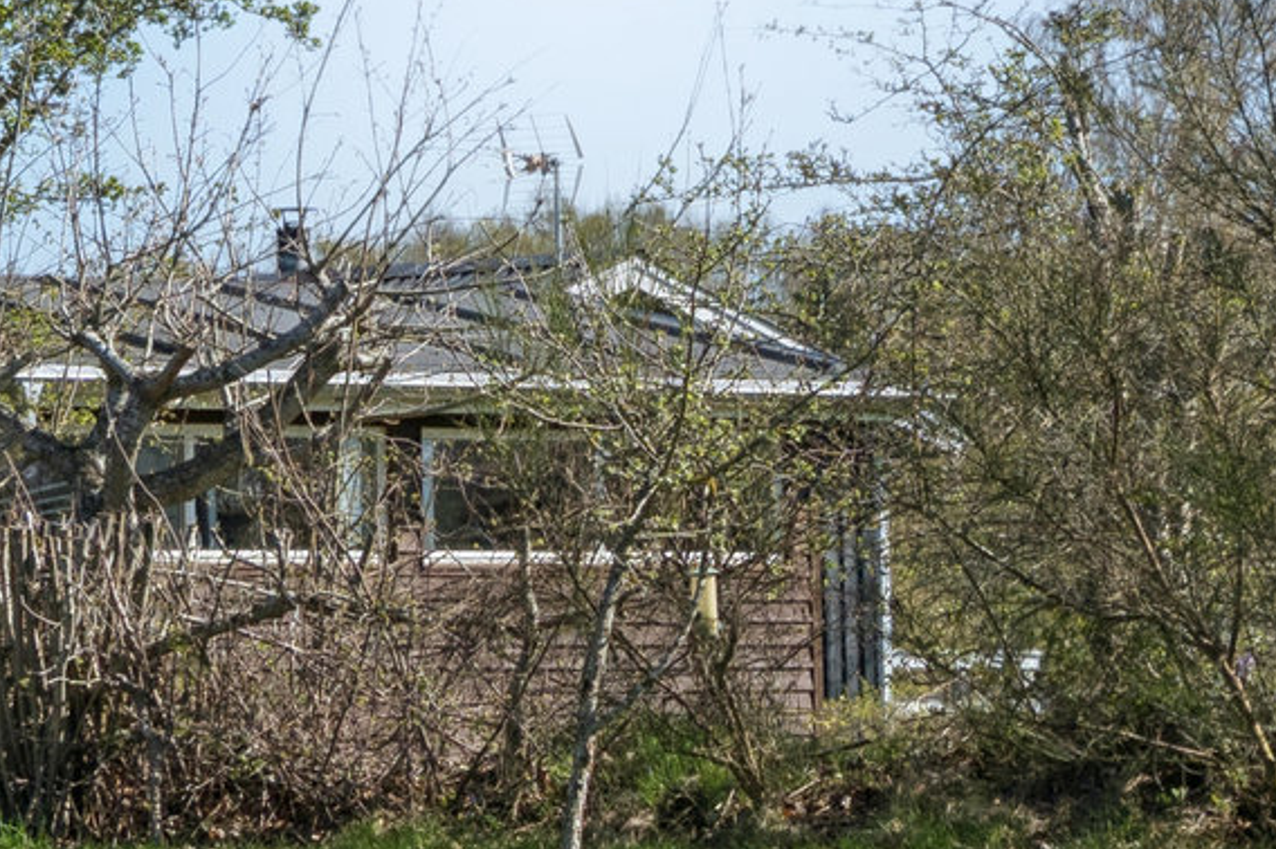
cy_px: 204
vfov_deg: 7.4
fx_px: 6553
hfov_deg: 9.5
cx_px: -2065
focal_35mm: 185
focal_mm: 35
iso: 160
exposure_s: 1/1250
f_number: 5
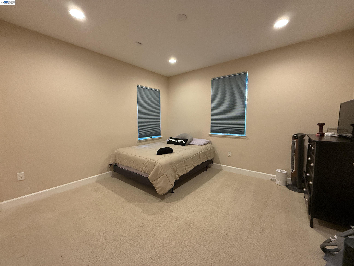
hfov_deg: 102.1
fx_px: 143
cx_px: 177
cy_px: 133
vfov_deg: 85.7
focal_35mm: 14
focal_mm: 2.22
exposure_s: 1/59
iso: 400
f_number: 2.2
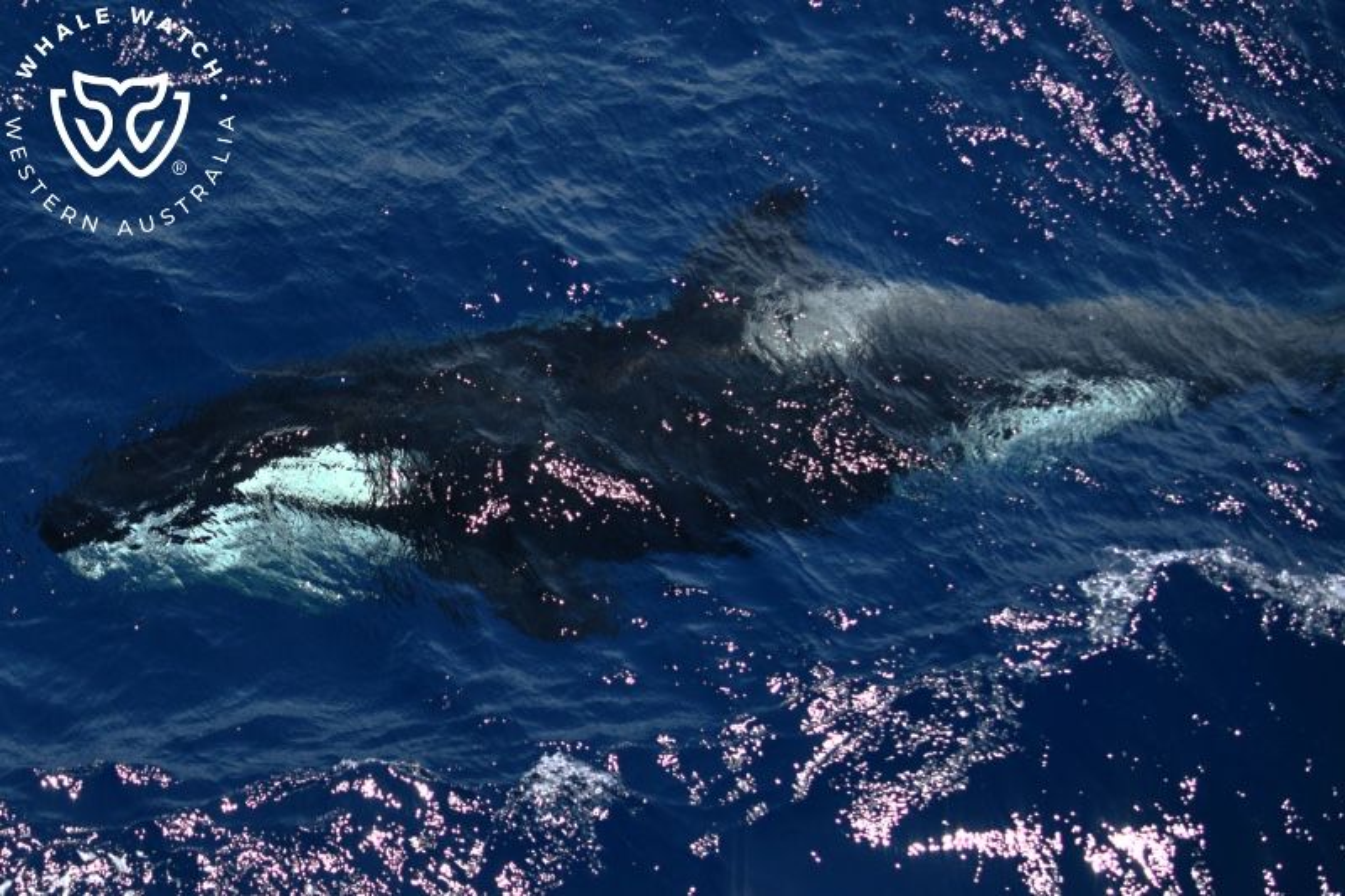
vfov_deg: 22.6
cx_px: 672
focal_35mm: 60
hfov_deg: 33.4
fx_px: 2241
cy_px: 448
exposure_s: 1/8000
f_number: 5
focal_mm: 60
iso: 800
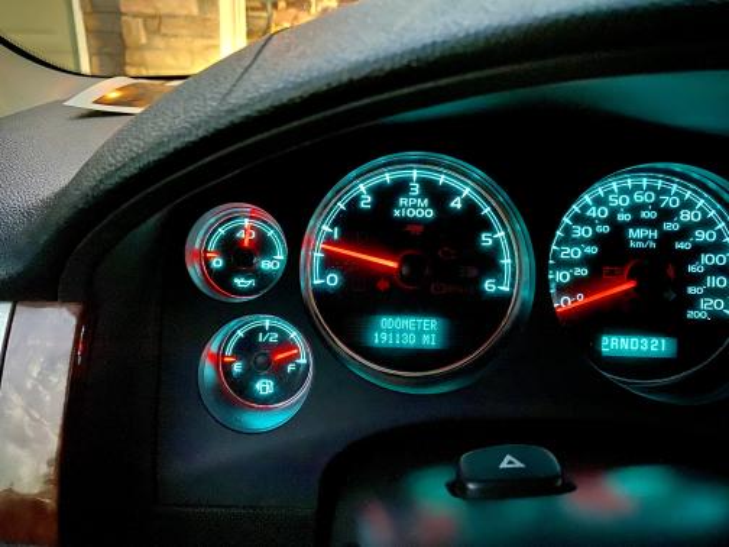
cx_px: 364
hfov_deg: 67.3
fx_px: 548
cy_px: 274
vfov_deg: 53.1
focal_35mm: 26
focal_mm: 4.25
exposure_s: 1/8
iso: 1250
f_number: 1.8
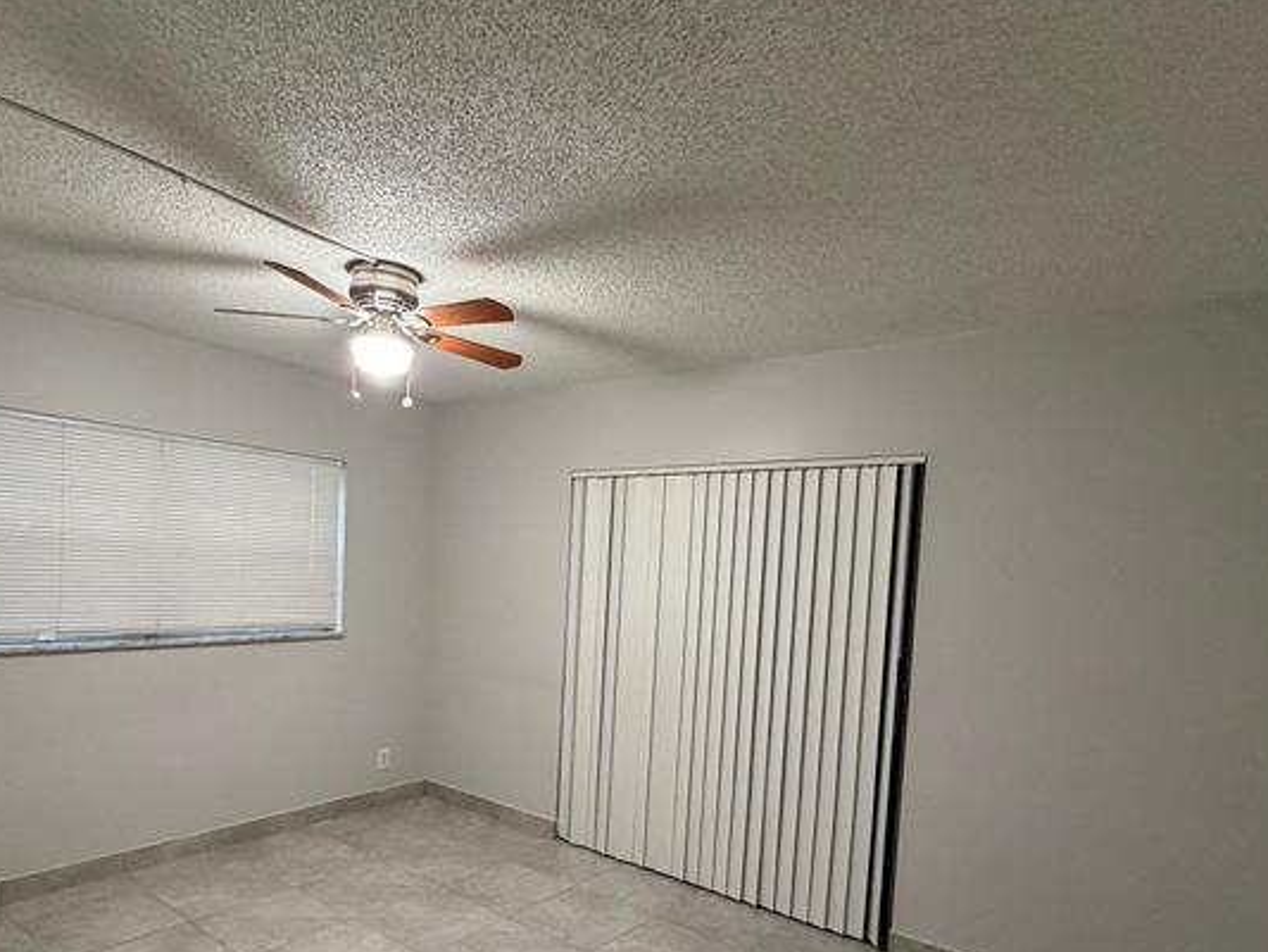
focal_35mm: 21
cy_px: 609
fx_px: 769
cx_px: 614
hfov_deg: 79.0
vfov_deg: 62.4
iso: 400
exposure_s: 1/60
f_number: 2.2
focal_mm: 2.22
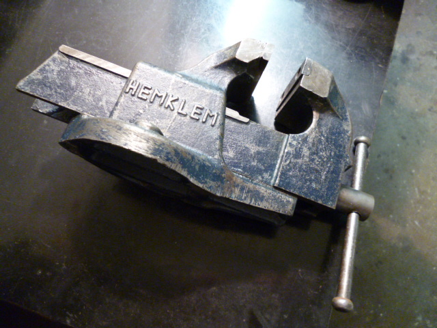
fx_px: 353
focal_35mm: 28
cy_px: 164
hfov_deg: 63.4
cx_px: 218
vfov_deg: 49.7
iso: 500
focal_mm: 5
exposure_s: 1/8
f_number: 3.1
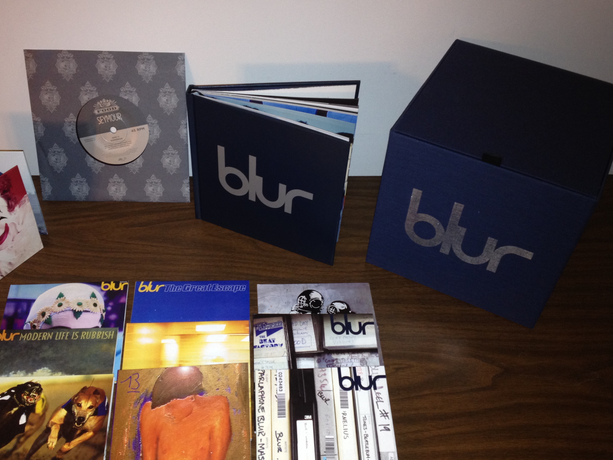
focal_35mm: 41
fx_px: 726
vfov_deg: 35.1
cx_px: 265
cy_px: 249
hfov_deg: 45.7
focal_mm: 4.28
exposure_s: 1/16
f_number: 2.4
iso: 125
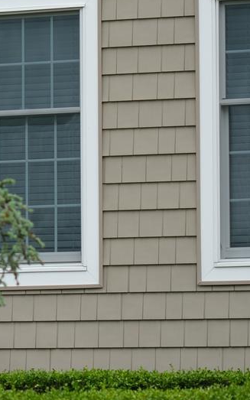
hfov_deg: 3.9
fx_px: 3651
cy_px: 97
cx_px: -212
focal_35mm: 335
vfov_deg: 6.3
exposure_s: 1/2400
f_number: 1.2
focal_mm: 56
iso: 125
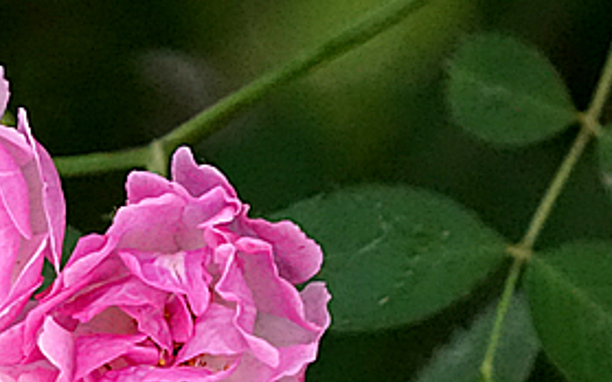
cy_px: 268
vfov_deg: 1.9
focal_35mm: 693
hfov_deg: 3.0
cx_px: 20
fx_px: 11552
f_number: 6.3
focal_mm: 158
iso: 3200
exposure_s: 1/250
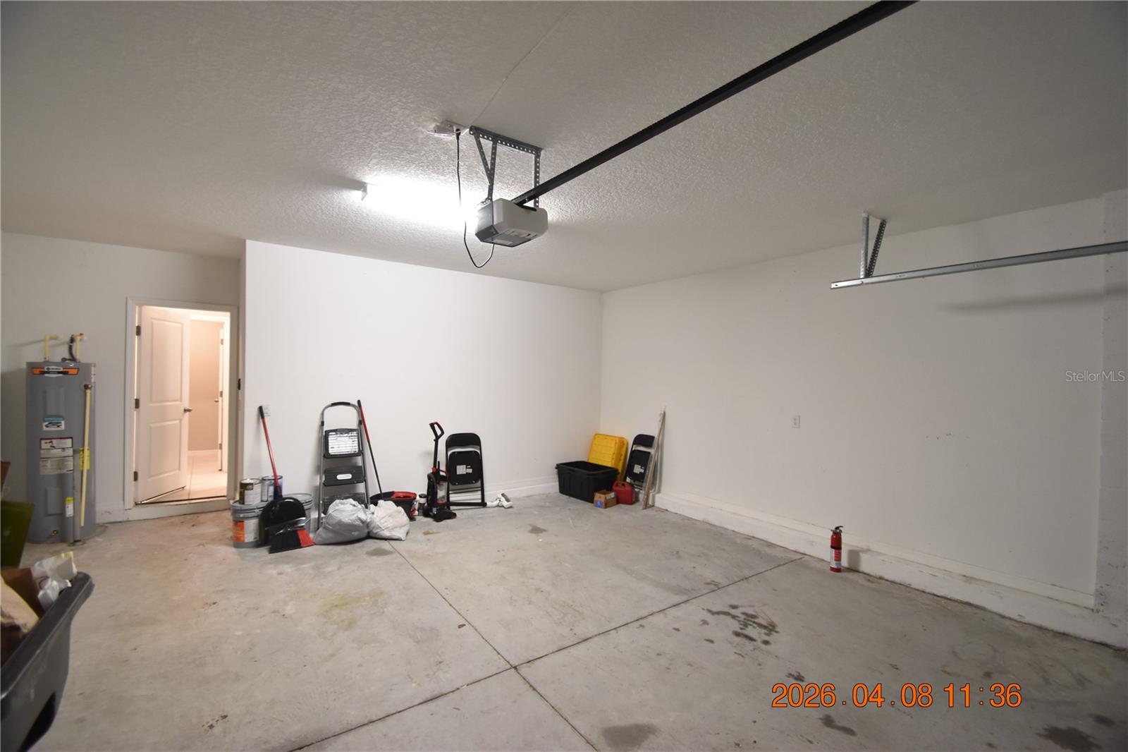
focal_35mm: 15
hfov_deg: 100.4
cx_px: 564
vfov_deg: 77.3
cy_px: 376
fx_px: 470
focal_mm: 10
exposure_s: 1/30
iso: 800
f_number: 3.5
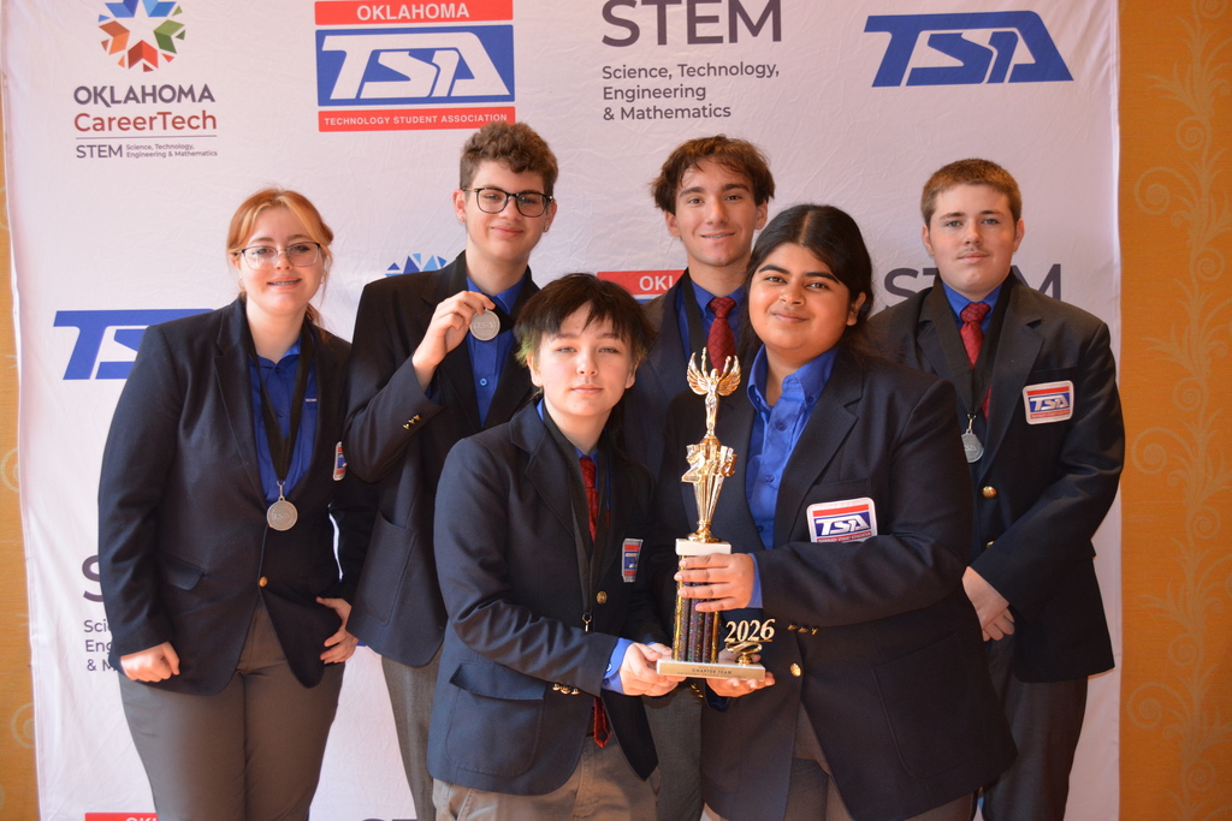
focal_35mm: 45
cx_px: 616
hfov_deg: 43.6
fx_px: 1540
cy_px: 410
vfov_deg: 29.9
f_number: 4.5
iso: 1100
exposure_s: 1/60
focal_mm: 30
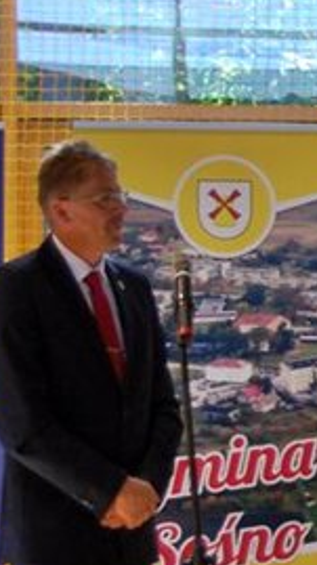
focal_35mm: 161
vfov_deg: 13.3
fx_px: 2410
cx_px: 571
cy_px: 411
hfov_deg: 7.3
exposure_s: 1/50
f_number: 5.3
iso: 400
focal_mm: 46
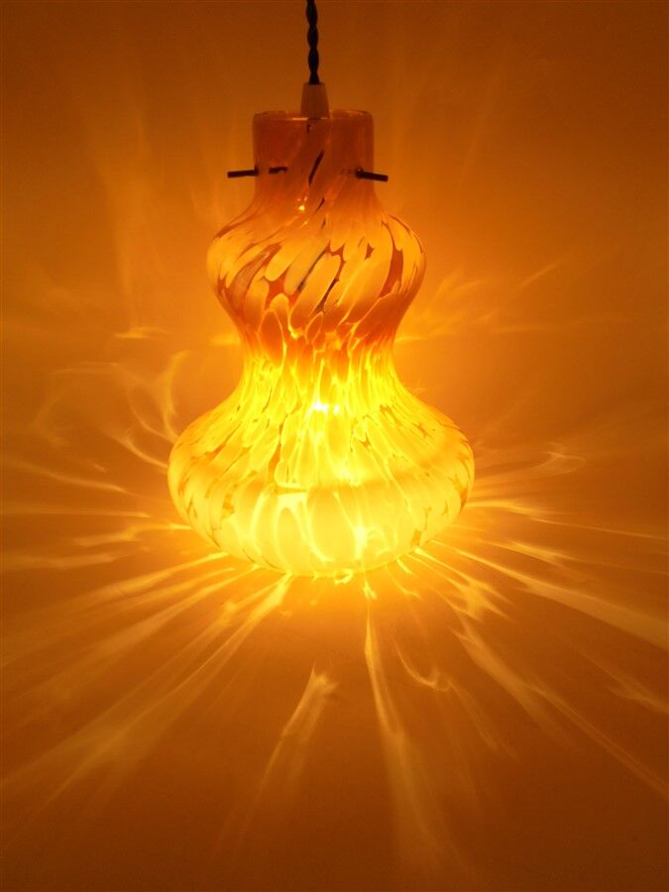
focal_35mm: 34
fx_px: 876
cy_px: 446
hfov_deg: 41.8
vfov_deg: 54.0
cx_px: 334
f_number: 4
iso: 100
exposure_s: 1/60
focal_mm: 6.1
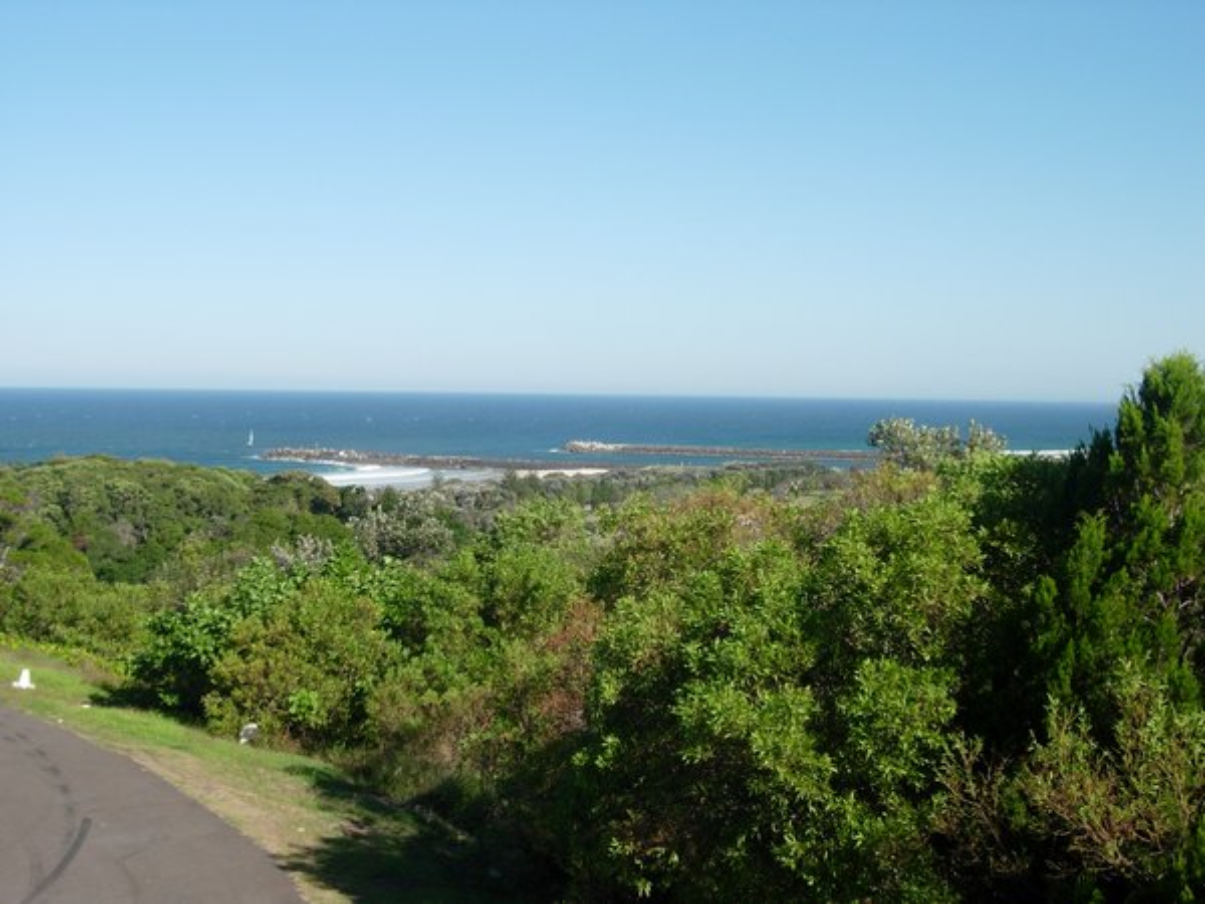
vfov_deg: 28.6
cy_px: 452
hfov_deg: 37.5
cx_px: 602
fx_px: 1775
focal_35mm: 51
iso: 79
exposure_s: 1/470
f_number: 5.4
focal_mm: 10.6
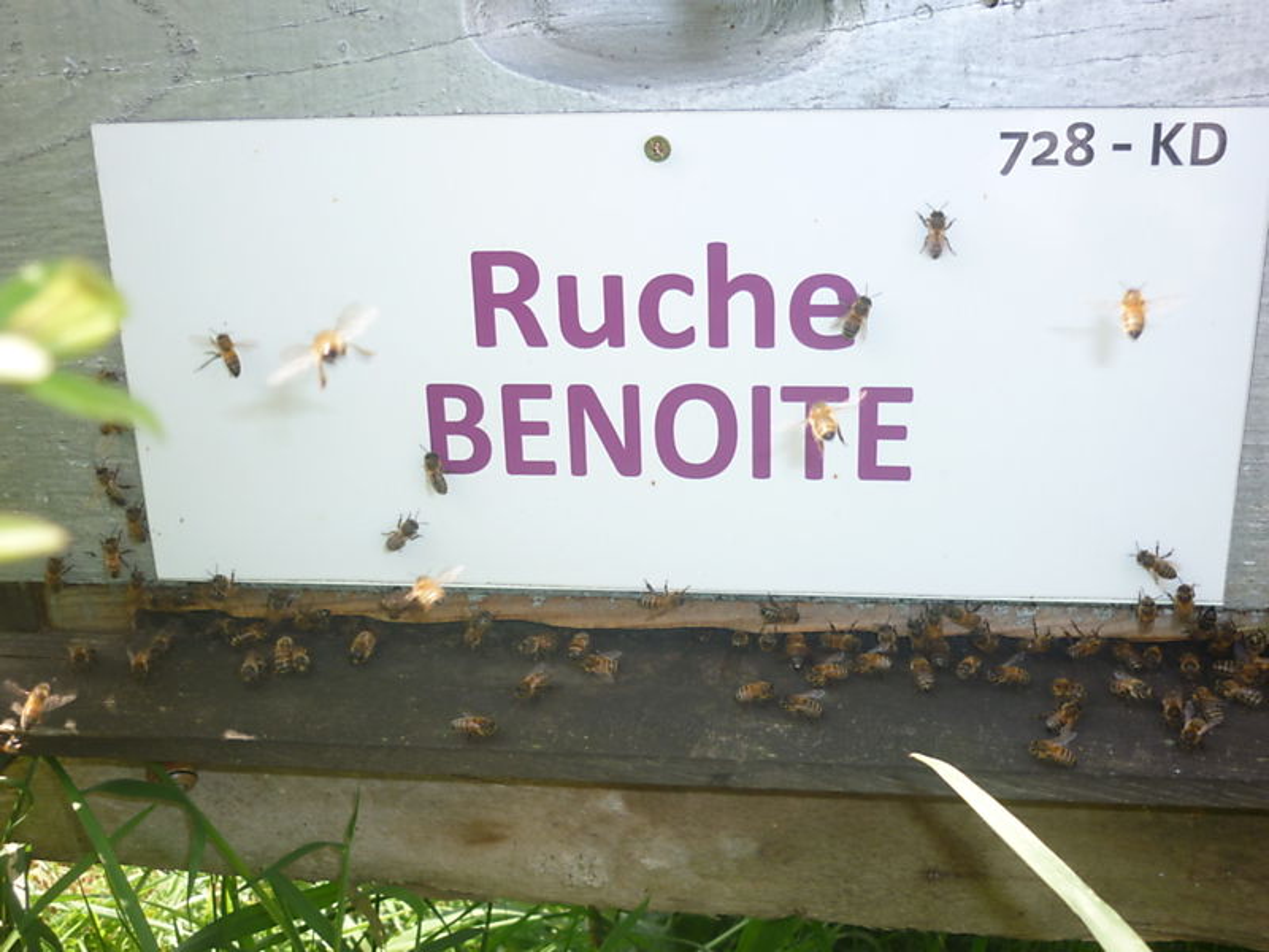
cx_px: 634
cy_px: 476
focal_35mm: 42
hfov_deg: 44.8
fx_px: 1540
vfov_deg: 34.3
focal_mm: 6.9
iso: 100
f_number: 3
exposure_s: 1/320
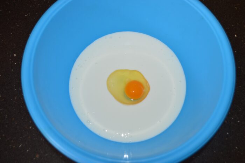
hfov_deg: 62.0
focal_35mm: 30
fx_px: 204
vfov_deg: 43.5
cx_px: 122
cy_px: 82
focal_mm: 20
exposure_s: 1/60
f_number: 3.8
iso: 400
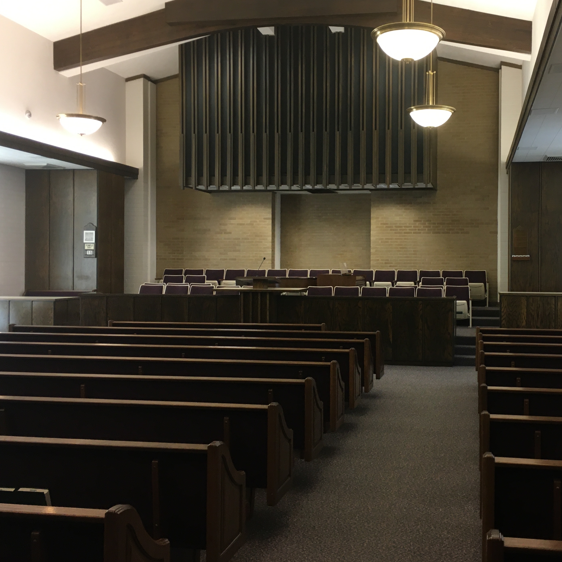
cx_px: 371
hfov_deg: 44.3
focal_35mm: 37
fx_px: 680
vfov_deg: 44.9
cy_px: 267
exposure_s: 1/30
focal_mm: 4.15
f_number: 2.2
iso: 80
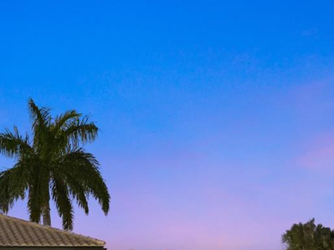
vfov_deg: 18.5
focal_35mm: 74
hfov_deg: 23.1
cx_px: -111
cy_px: 324
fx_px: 713
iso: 1600
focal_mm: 12.29
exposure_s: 1/5
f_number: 2.8
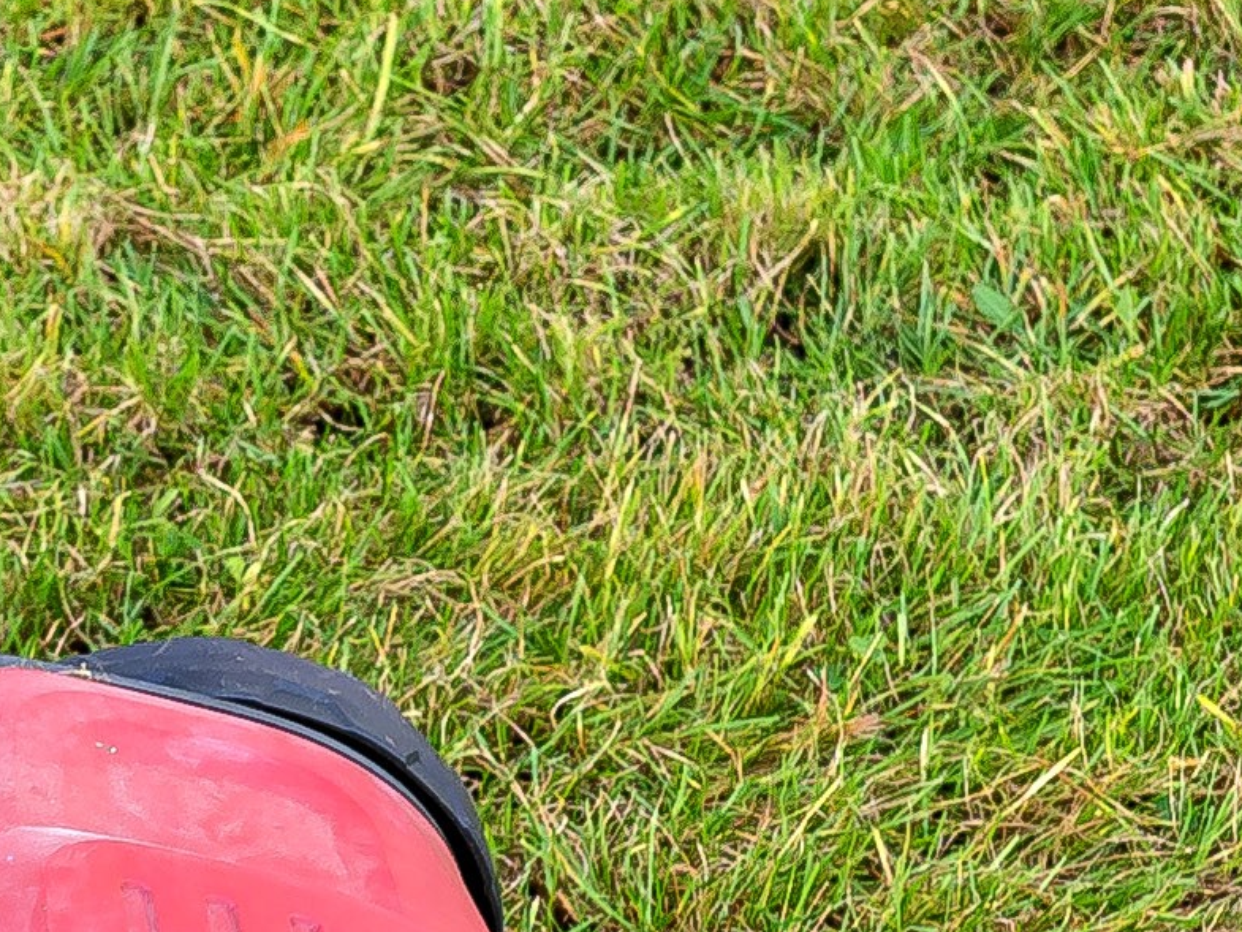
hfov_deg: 7.6
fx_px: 9258
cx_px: -283
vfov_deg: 5.7
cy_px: 1051
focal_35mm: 258
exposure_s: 1/60
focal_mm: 35
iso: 125
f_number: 5.6
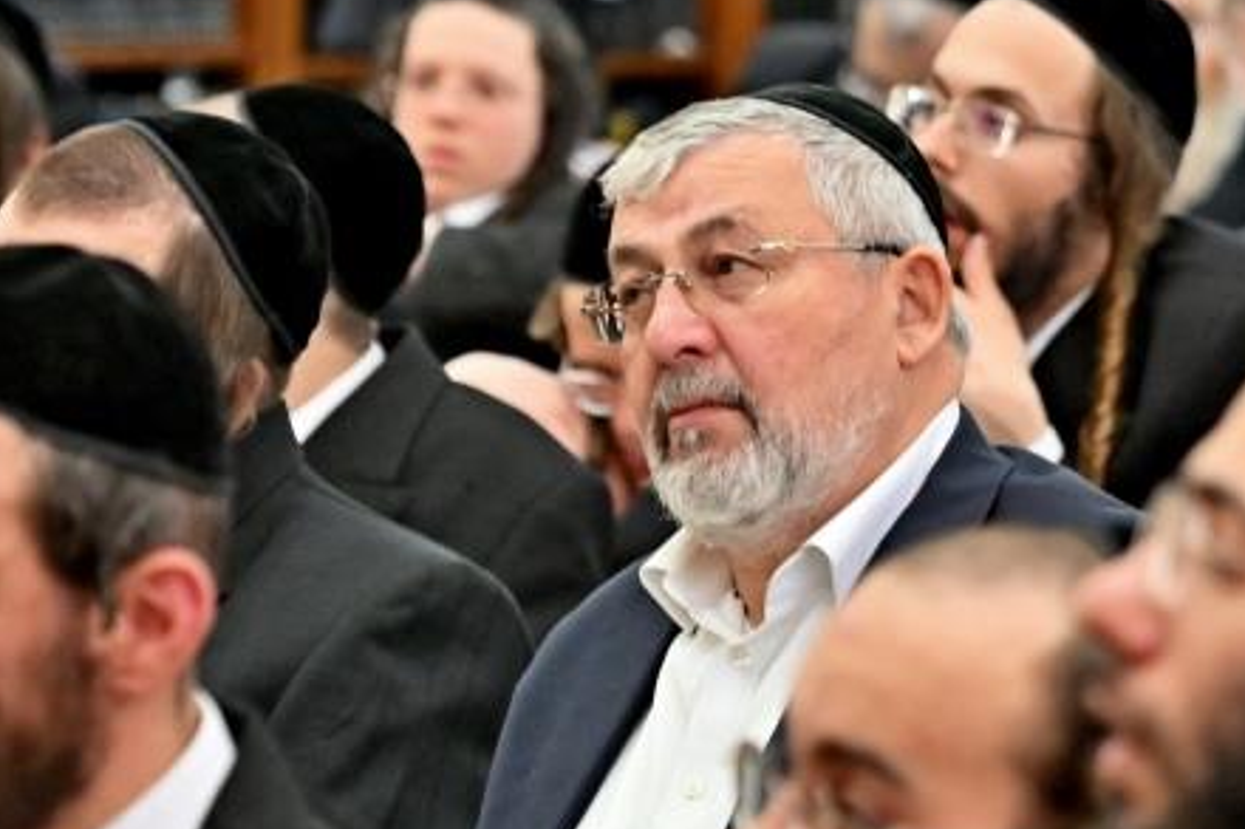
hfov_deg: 4.9
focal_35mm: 419
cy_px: 240
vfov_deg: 3.3
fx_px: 14484
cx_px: 897
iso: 800
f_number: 4
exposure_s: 1/320
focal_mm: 120
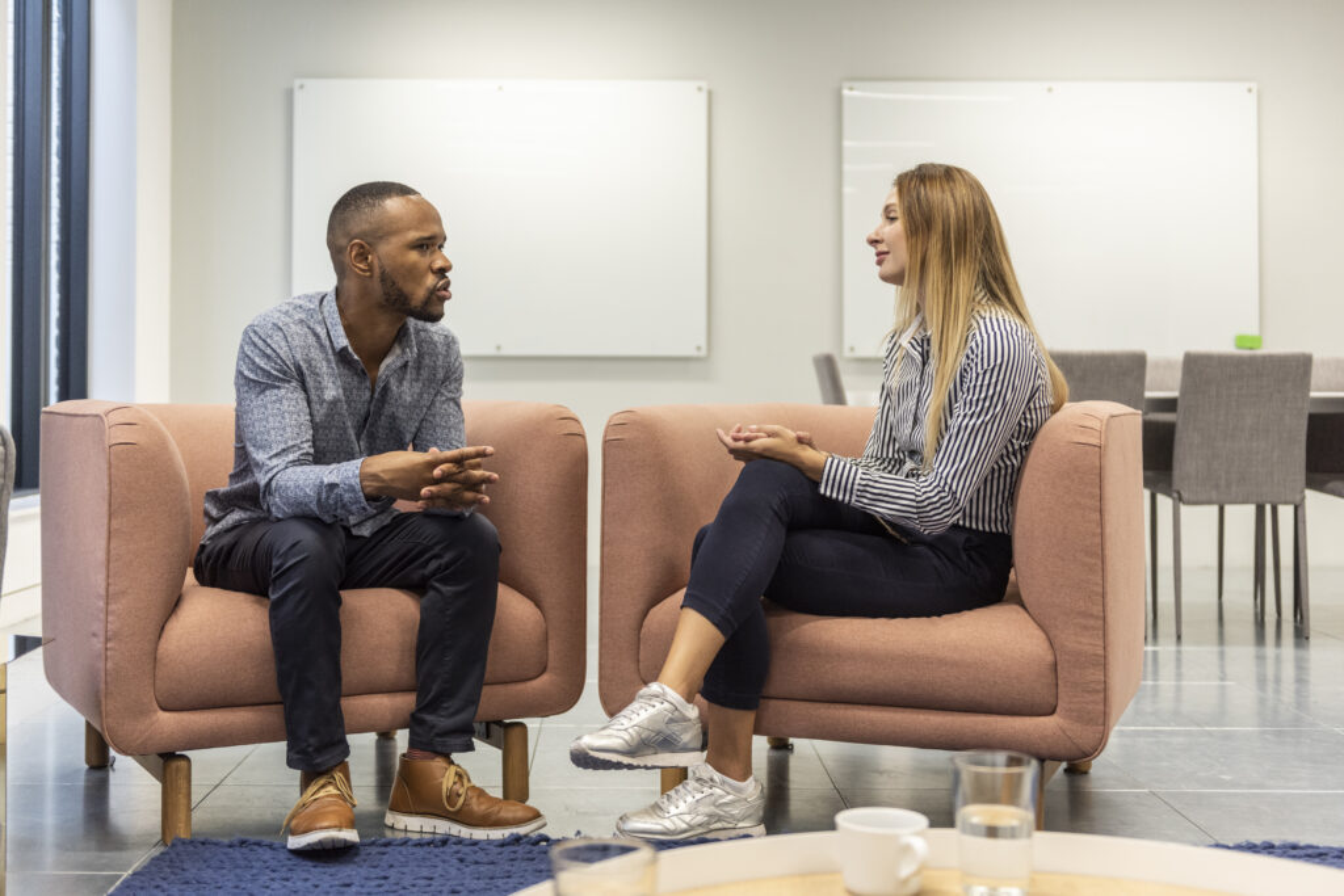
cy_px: 448
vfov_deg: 31.9
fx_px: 1568
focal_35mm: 42
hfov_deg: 46.4
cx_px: 672
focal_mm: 42
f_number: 2.8
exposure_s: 1/160
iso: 800
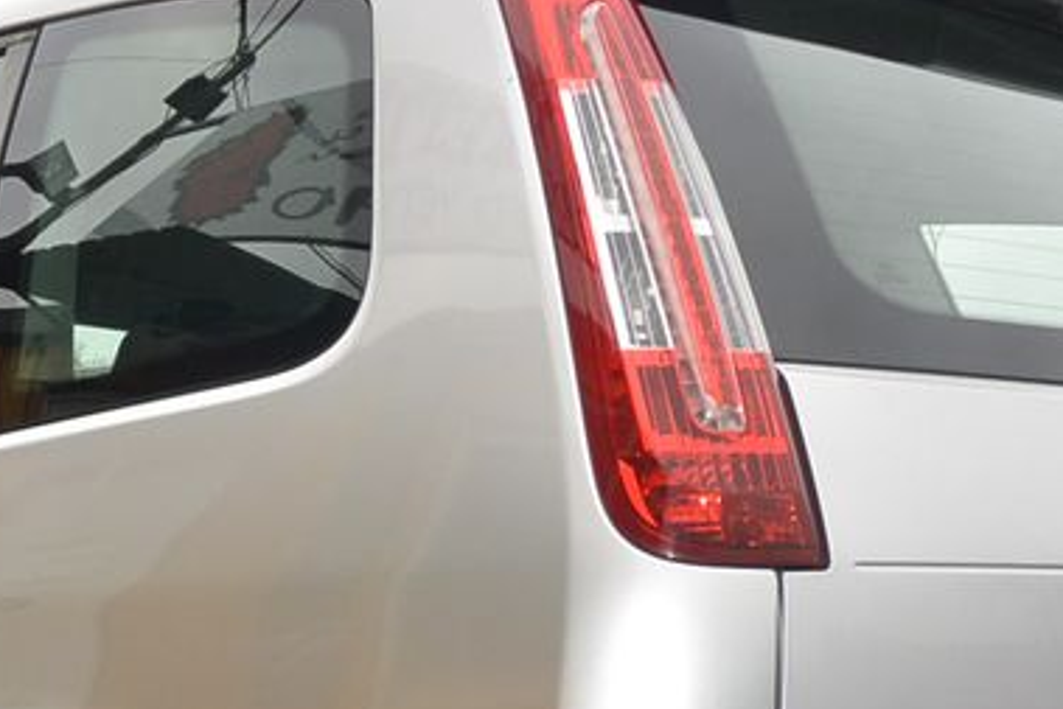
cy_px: 811
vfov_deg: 17.9
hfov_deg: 27.6
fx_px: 2156
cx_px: 407
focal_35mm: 73
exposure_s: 1/200
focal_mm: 10
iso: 160
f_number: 4
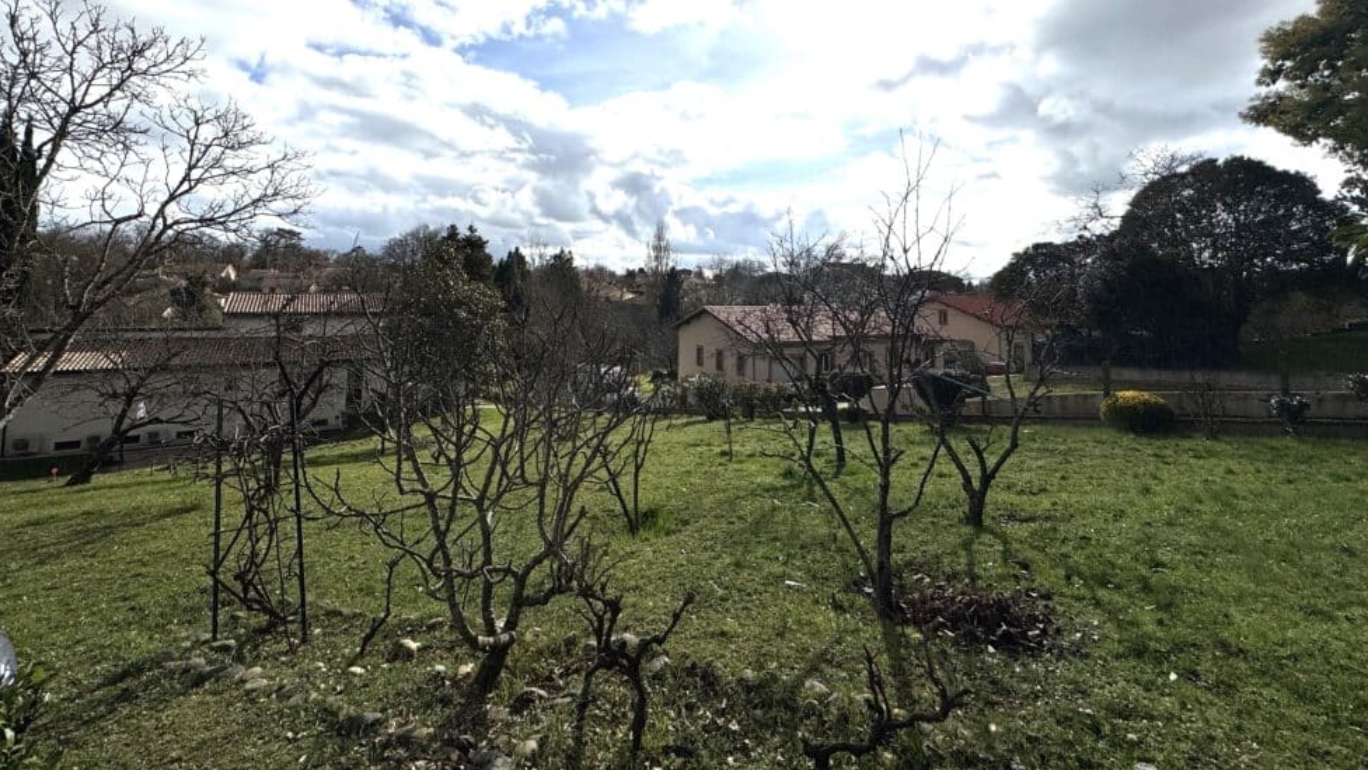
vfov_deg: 65.0
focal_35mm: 16
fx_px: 580
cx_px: 663
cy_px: 247
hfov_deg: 99.3
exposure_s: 1/7299
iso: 40
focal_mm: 2.22
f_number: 2.2
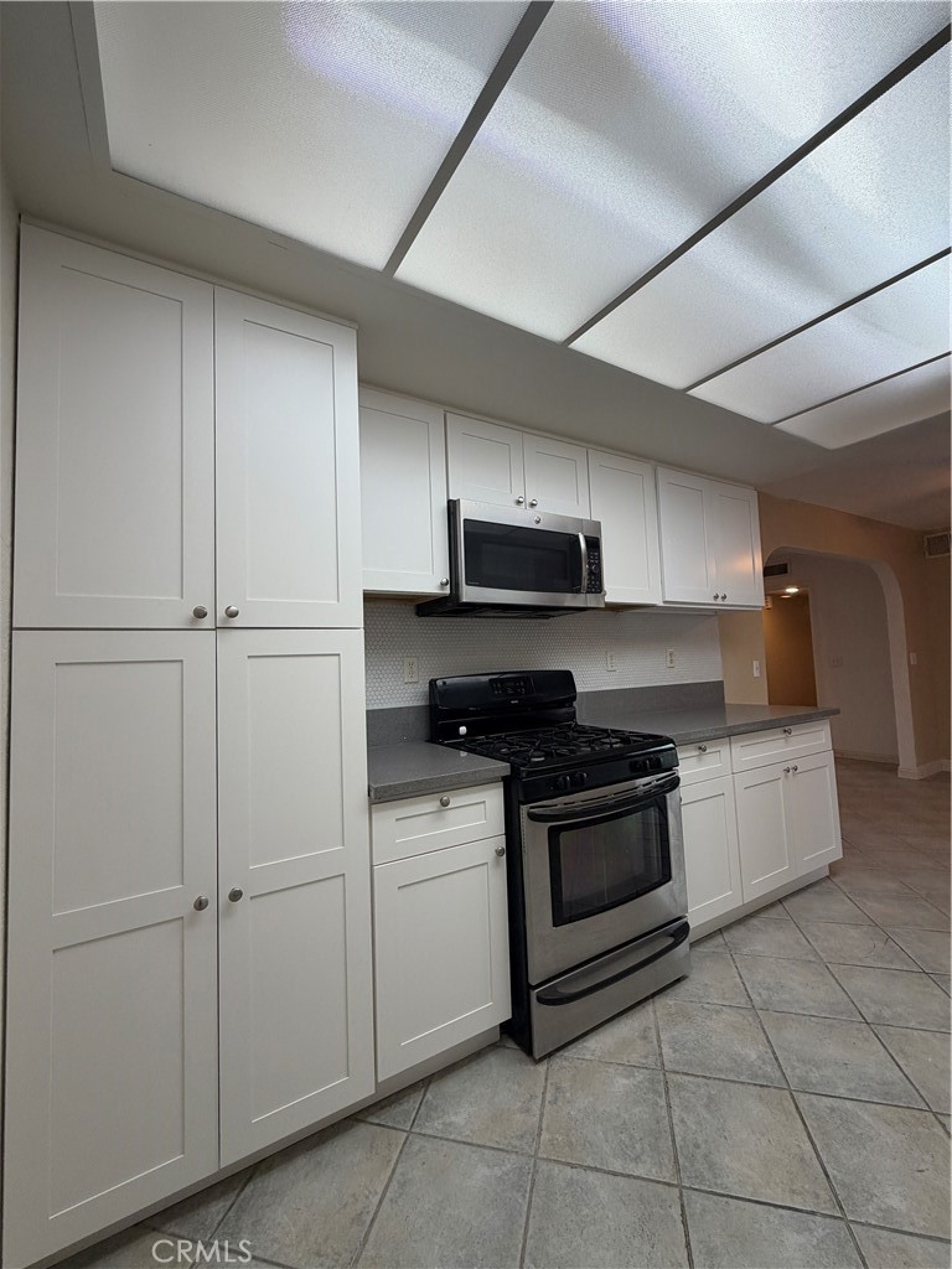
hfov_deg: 85.7
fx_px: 513
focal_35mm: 14
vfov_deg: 102.1
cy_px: 634
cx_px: 476
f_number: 2.2
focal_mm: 2.22
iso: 100
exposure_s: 1/120
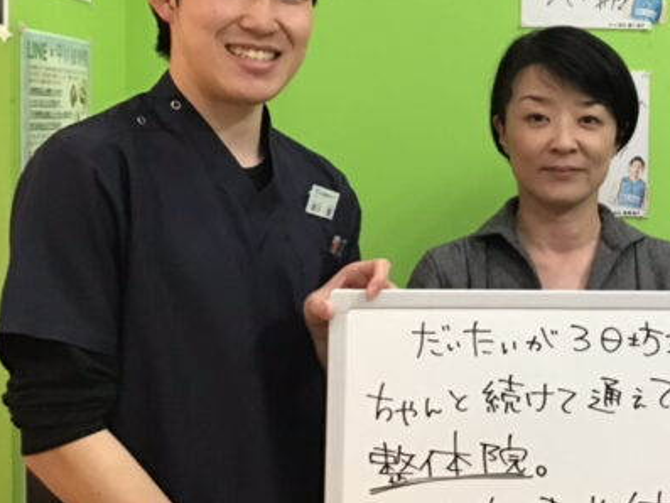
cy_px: 181
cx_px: 575
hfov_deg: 31.0
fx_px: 1162
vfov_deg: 24.3
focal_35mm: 60
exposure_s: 1/30
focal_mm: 3.3
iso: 125
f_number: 2.4
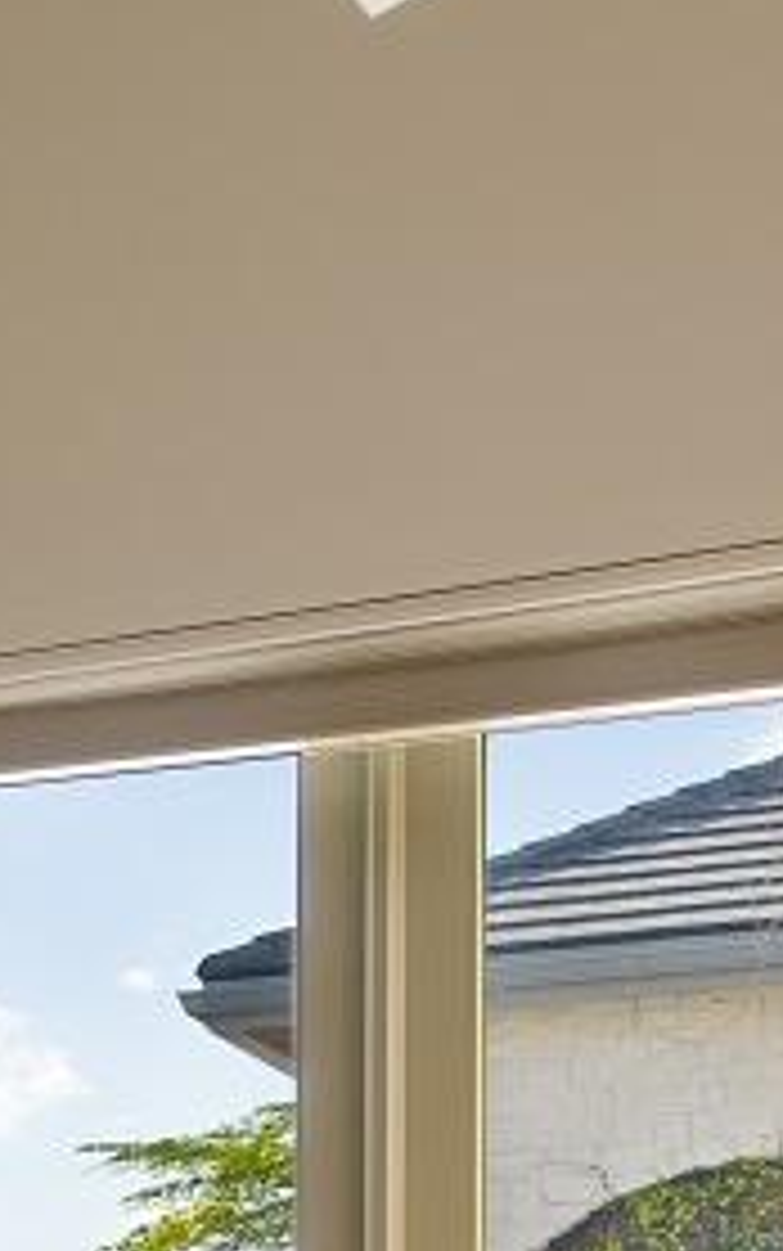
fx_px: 2626
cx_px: -324
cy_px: 1510
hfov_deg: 15.8
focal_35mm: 77
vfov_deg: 24.3
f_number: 10
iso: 100
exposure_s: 1/160
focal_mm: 14
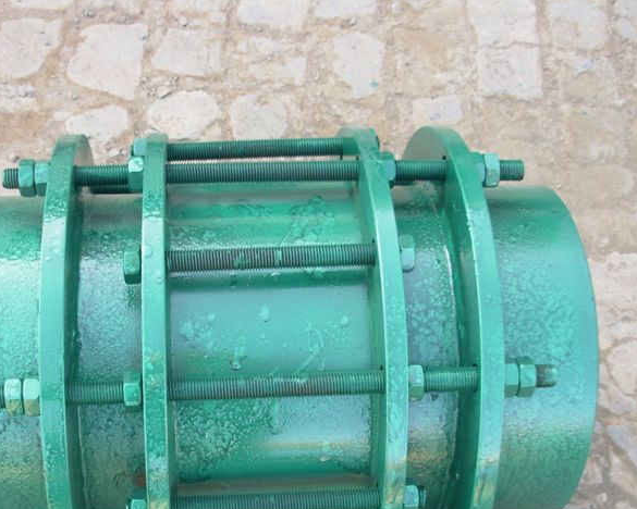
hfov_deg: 31.3
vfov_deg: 25.1
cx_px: 249
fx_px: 1131
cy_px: 385
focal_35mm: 60
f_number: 2.9
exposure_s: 1/98.7
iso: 50
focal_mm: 6.3
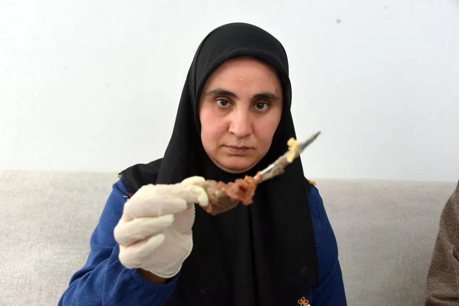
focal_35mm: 44
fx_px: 561
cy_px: 153
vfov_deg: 30.5
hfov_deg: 44.5
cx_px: 230
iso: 5000
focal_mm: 44
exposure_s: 1/160
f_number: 6.3
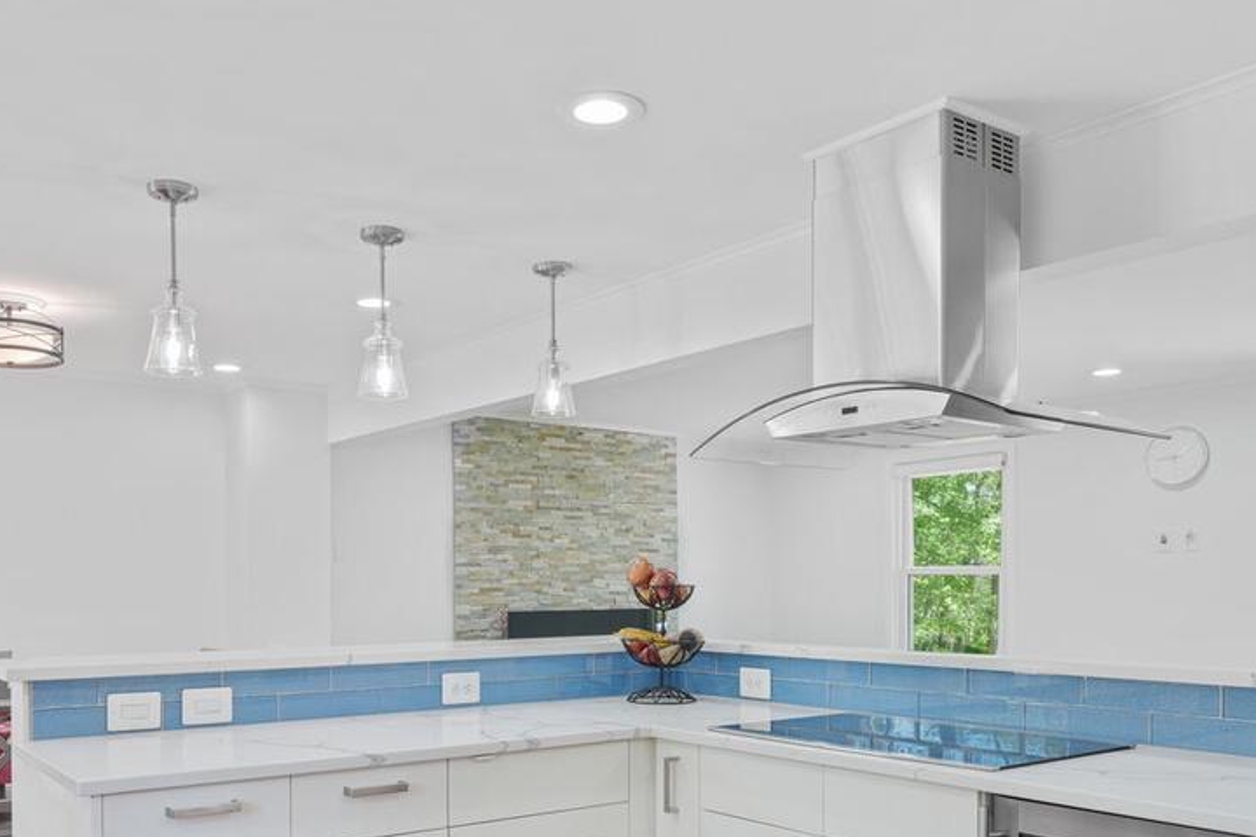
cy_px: 591
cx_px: 537
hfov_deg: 57.0
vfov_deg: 39.2
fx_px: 1151
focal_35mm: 33
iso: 200
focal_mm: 16.5
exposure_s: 1/60
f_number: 8
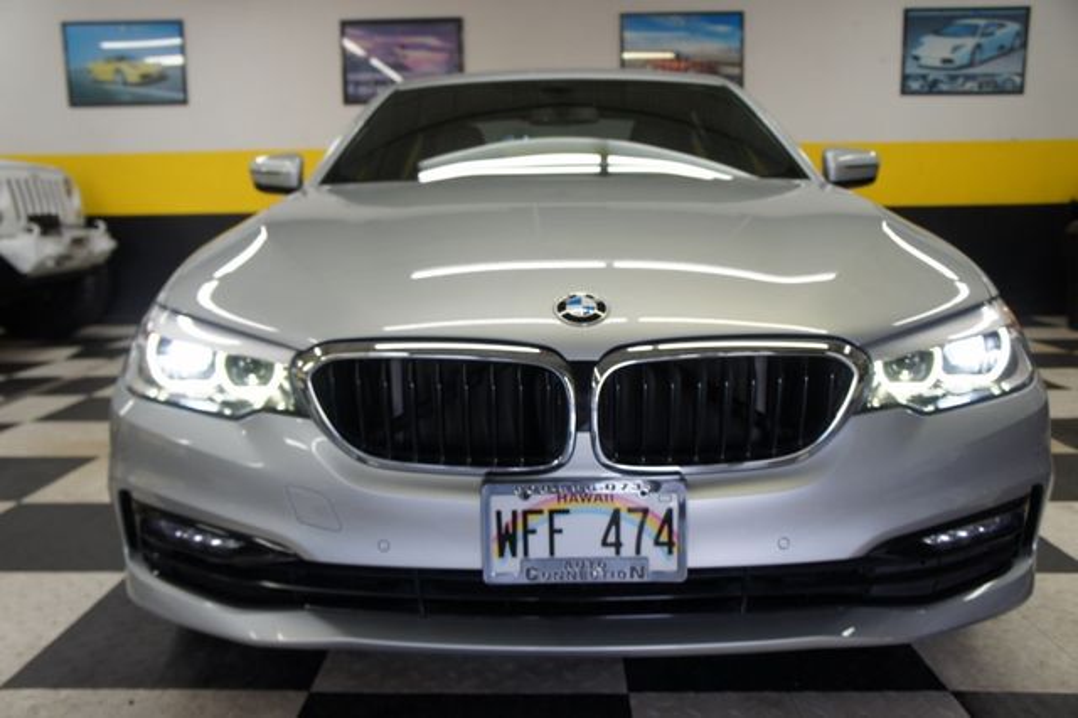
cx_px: 539
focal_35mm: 32
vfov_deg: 41.7
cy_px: 359
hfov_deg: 59.5
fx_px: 943
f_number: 4
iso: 200
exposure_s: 1/40
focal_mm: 21
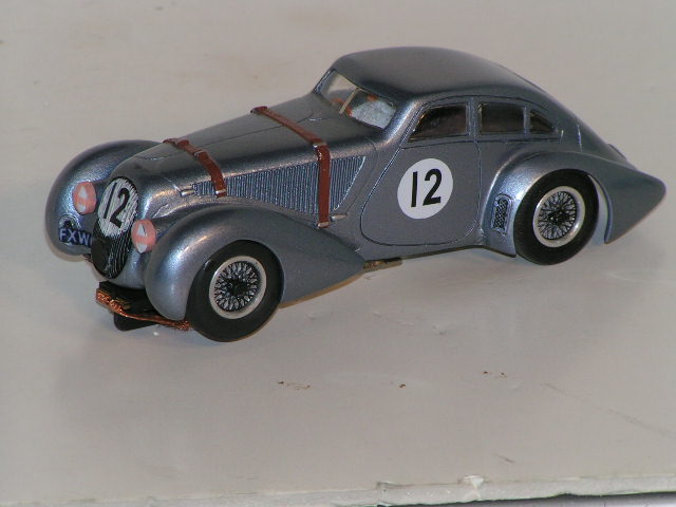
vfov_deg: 5.5
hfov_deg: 7.3
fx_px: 5292
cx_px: 338
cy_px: 254
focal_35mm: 271
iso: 100
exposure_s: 1/320
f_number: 5.6
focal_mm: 41.4
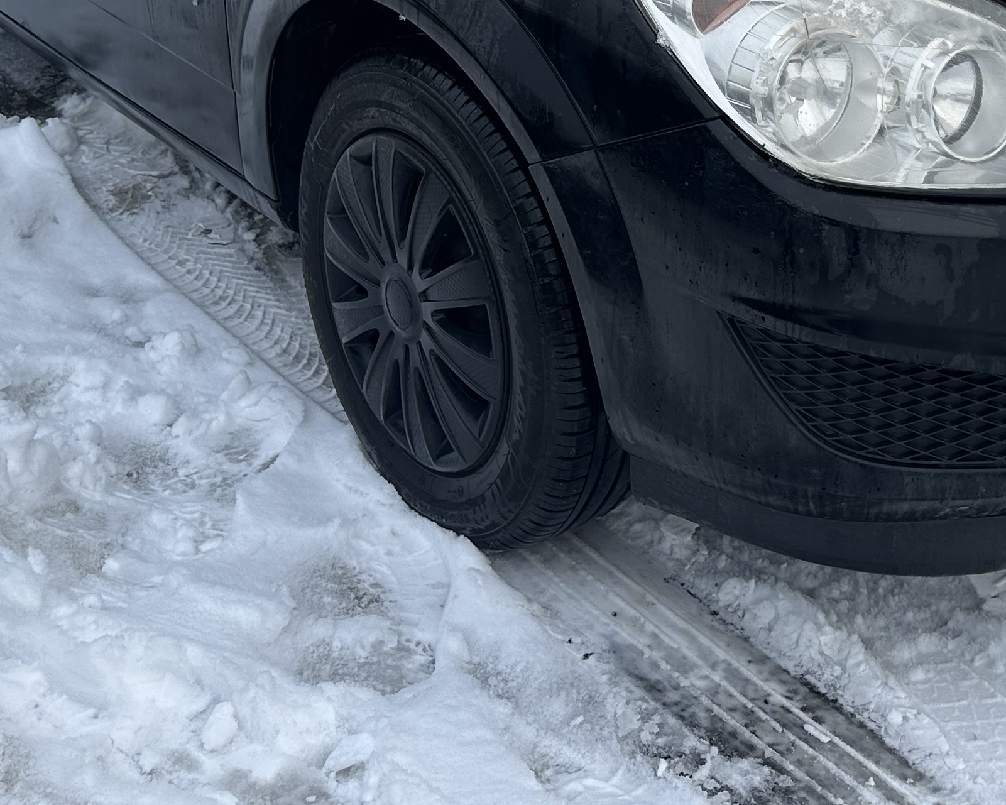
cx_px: 675
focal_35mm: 59
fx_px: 1757
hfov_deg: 31.7
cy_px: -74
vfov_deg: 24.2
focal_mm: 6.86
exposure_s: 1/601
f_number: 1.78
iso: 80
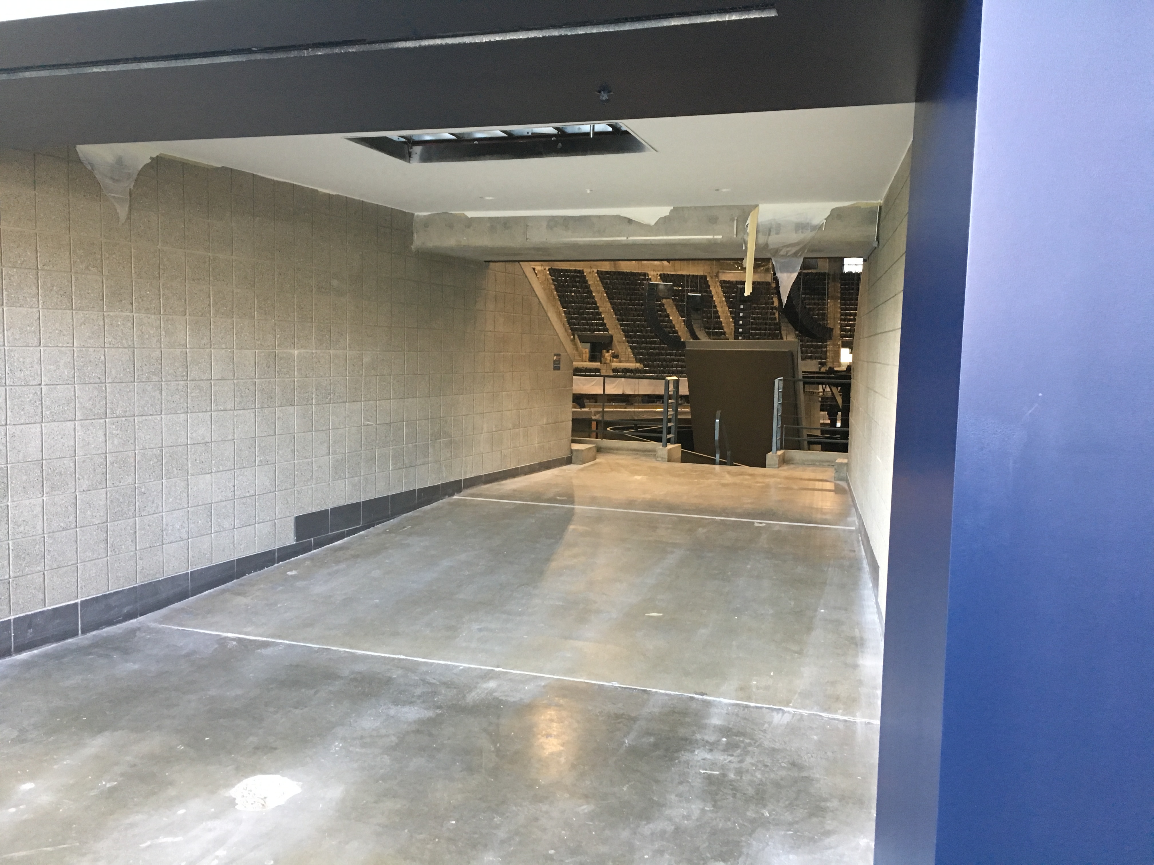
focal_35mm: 29
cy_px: 432
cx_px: 577
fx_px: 967
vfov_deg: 48.2
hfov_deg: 61.7
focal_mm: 4.15
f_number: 2.2
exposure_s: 1/30
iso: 125
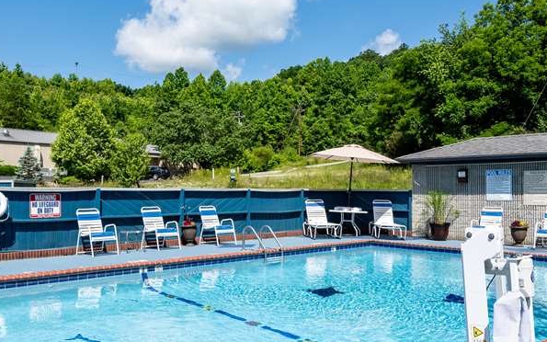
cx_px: 227
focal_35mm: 36
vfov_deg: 35.3
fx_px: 537
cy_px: 185
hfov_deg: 53.7
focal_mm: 14
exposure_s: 1/800
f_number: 8
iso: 250
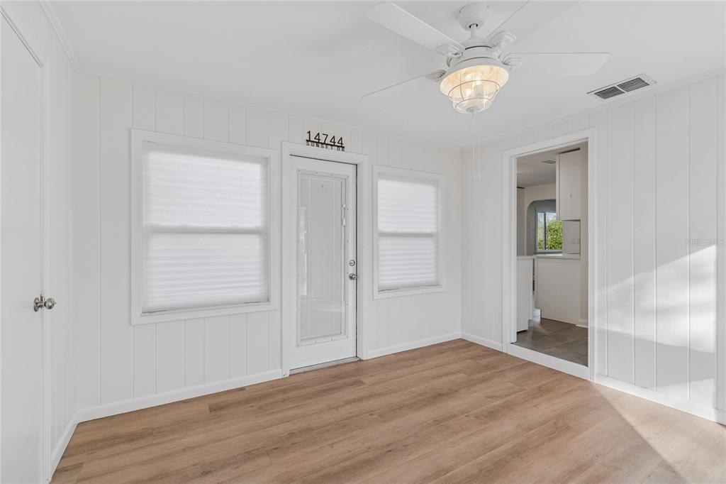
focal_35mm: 15
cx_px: 363
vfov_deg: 77.3
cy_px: 242
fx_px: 302
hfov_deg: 100.4
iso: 100
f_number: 7.1
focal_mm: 10
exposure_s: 1/200
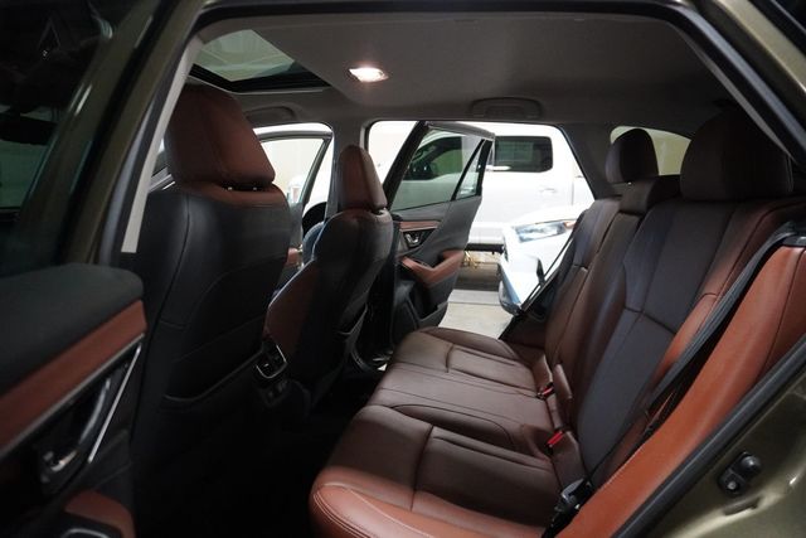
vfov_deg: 53.2
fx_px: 537
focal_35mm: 24
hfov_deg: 73.7
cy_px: 269
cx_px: 403
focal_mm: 16
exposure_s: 1/160
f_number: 3.5
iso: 6400
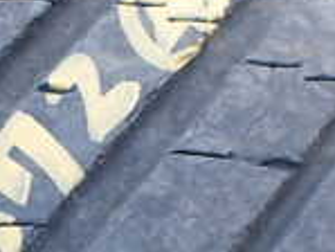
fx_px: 1172
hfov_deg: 16.0
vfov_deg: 12.2
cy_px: 202
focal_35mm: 121
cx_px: 25
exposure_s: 1/125
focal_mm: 5.4
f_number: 2.3
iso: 100
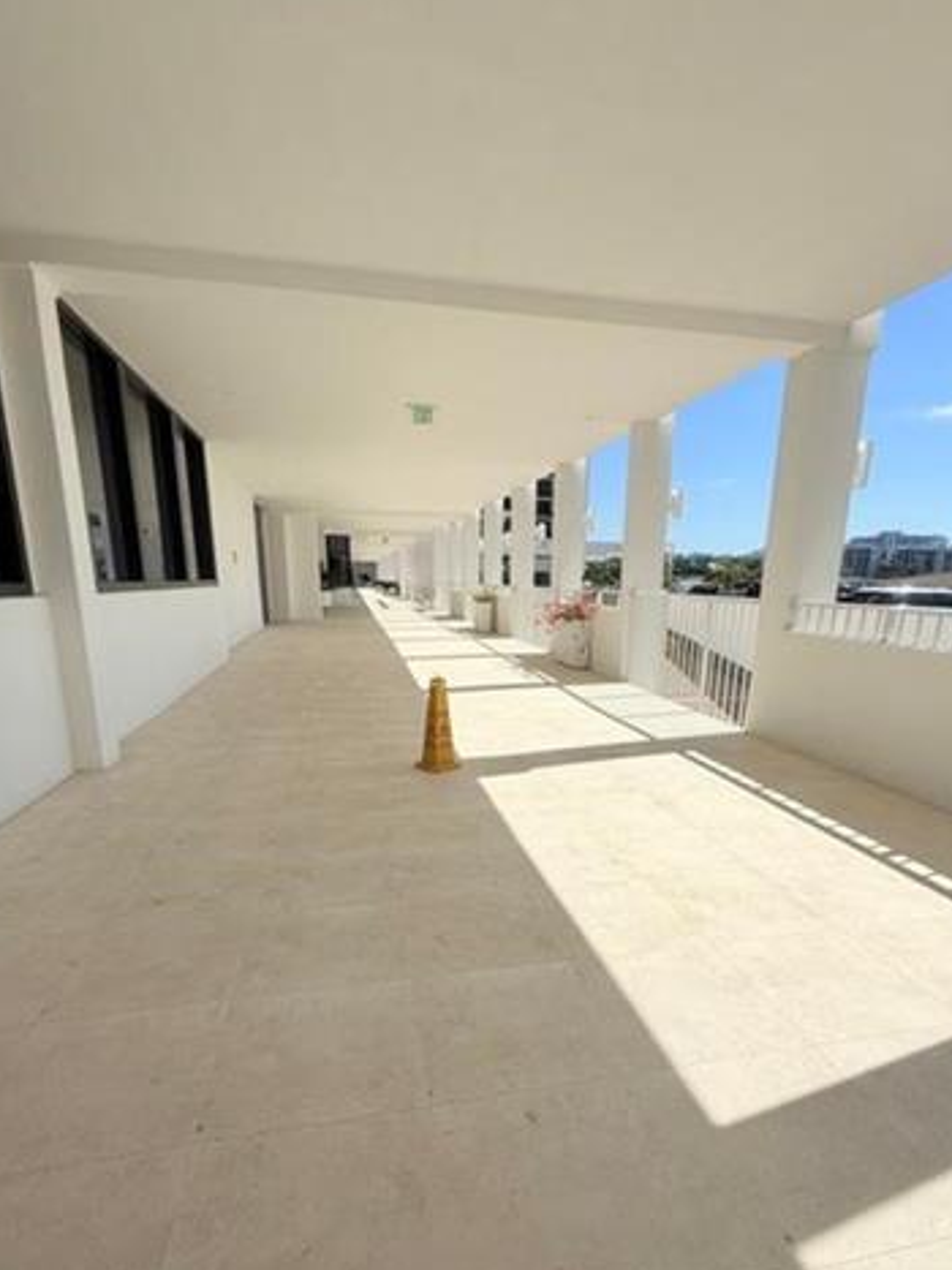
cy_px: 751
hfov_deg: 71.5
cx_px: 500
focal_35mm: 18
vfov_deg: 86.9
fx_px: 660
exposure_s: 1/4149
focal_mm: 2.22
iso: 50
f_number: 2.2
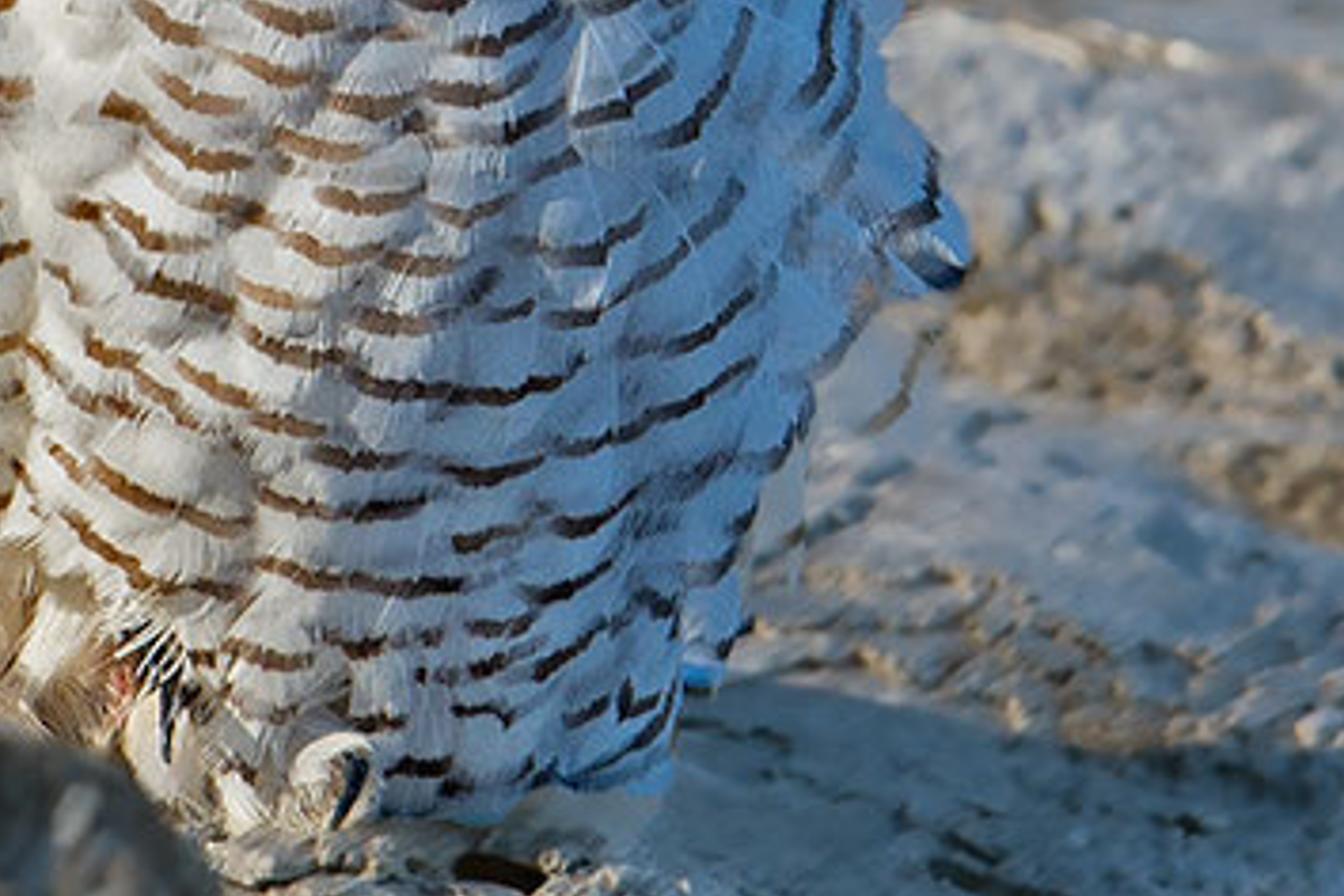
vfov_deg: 0.8
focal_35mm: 1693
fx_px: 63200
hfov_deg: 1.2
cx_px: -528
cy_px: -226
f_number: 7.1
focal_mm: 500
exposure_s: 1/2000
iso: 500
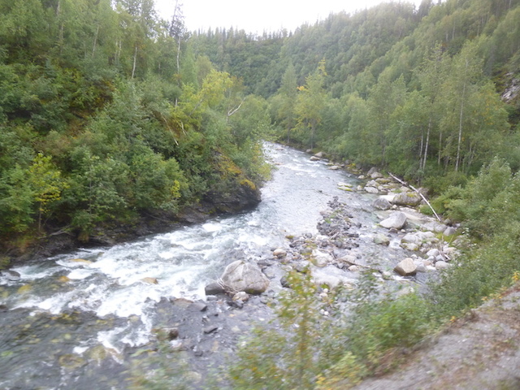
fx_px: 376
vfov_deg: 54.9
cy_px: 195
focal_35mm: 25
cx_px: 260
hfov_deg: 69.4
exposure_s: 1/60
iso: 125
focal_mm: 4.5
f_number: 3.1
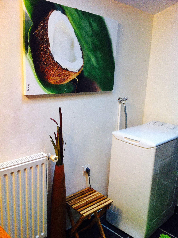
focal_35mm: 35
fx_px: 241
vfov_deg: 52.7
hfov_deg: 40.6
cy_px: 119
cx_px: 89
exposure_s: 1/17
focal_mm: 3.85
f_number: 2.8
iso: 125
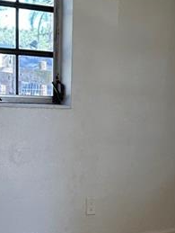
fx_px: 746
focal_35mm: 111
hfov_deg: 13.0
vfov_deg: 17.3
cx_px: 219
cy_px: 239
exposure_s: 1/150
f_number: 1.78
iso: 100
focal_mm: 6.86
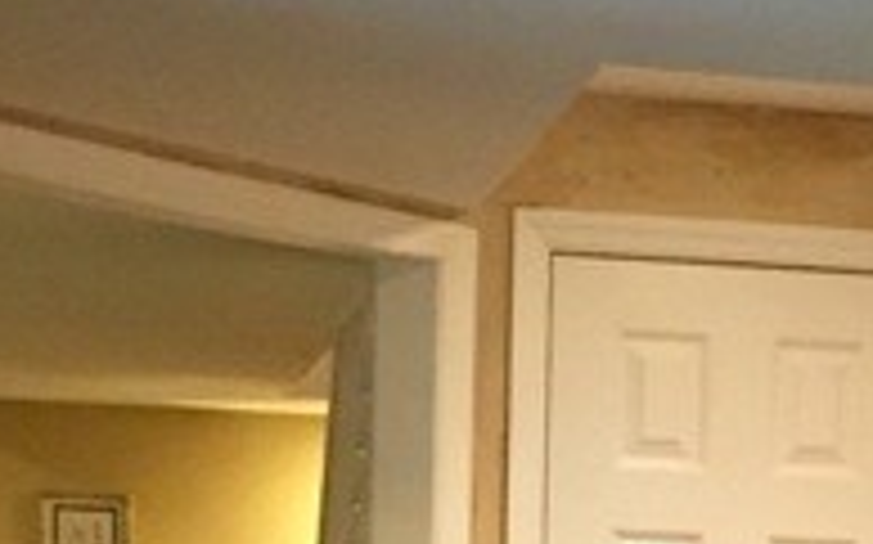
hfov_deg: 12.6
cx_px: 1026
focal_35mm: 162
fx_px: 3852
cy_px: 1034
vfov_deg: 7.8
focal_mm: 4.15
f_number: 2.2
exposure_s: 1/24
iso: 250
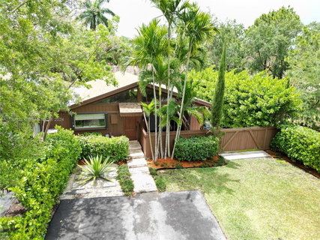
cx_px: 160
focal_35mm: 24
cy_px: 120
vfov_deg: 56.8
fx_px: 222
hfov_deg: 71.6
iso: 100
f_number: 1.7
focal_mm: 6.72
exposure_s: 1/800
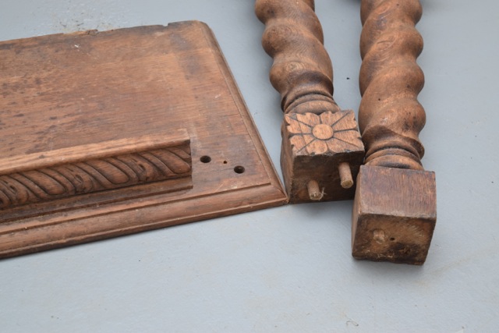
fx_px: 1144
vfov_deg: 16.6
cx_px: 250
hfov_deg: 24.6
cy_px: 166
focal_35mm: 82
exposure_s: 1/125
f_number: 5.6
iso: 800
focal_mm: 55
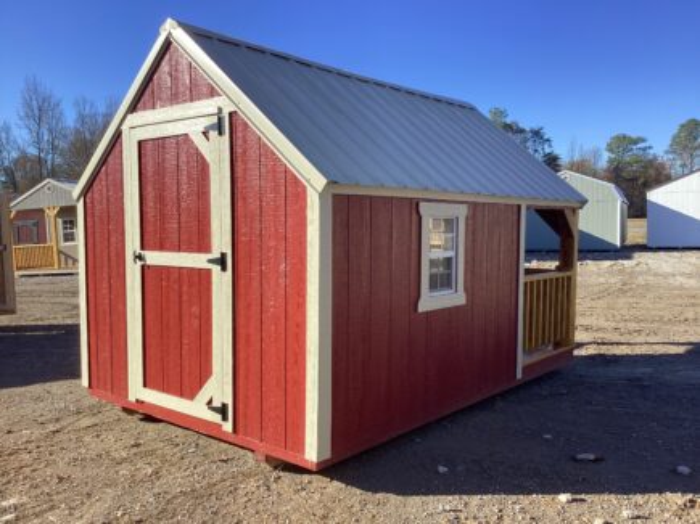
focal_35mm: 31
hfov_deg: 58.4
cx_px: 350
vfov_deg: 45.4
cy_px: 262
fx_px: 627
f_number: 2.4
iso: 25
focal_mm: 3.3
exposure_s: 1/452
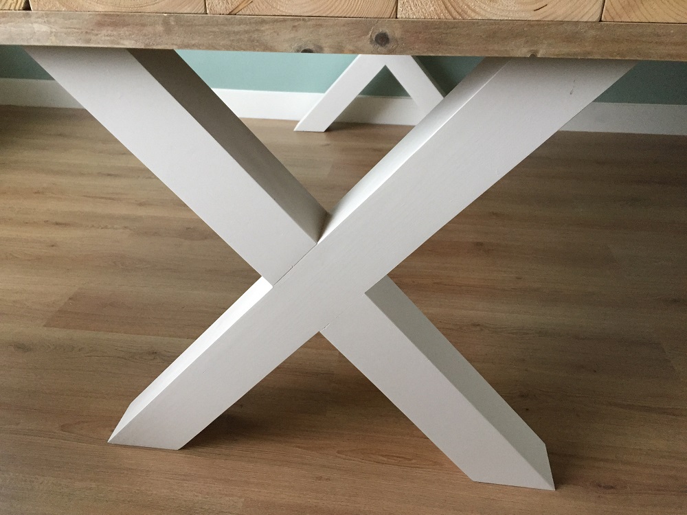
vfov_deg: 48.2
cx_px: 344
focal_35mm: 29
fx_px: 576
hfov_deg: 61.7
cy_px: 258
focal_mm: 4.15
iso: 200
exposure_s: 1/33
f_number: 2.2
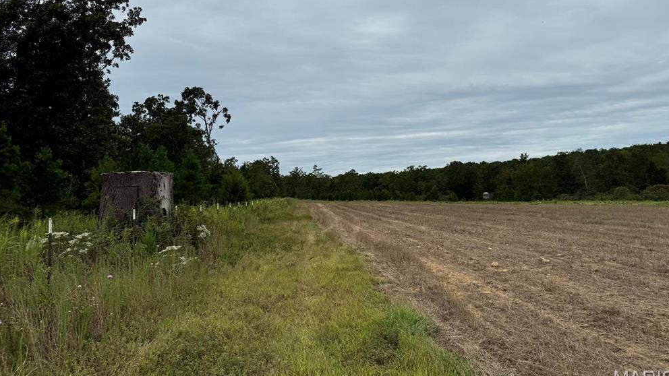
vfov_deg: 42.5
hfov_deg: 69.9
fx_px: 479
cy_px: 133
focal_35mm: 27
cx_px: 336
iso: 80
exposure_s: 1/7092
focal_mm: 6.76
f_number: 1.78
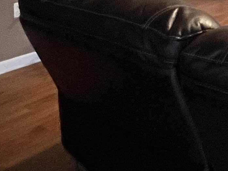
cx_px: 302
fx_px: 375
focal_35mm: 57
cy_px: -78
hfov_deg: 27.6
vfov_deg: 21.8
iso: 800
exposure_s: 1/60
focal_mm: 1.57
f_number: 1.8
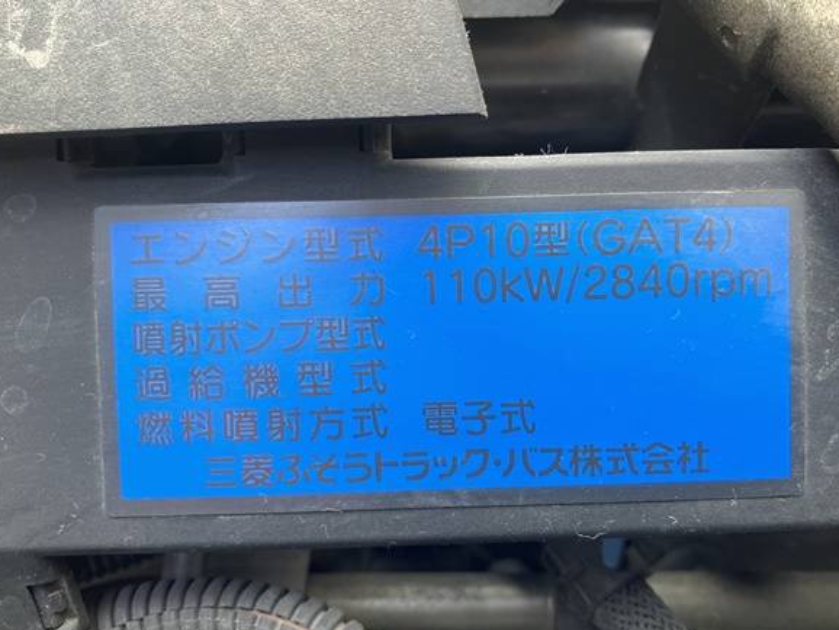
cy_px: 325
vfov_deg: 45.5
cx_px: 443
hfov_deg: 58.3
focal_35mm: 31
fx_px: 752
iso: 80
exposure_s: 1/121
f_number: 1.8
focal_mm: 3.99
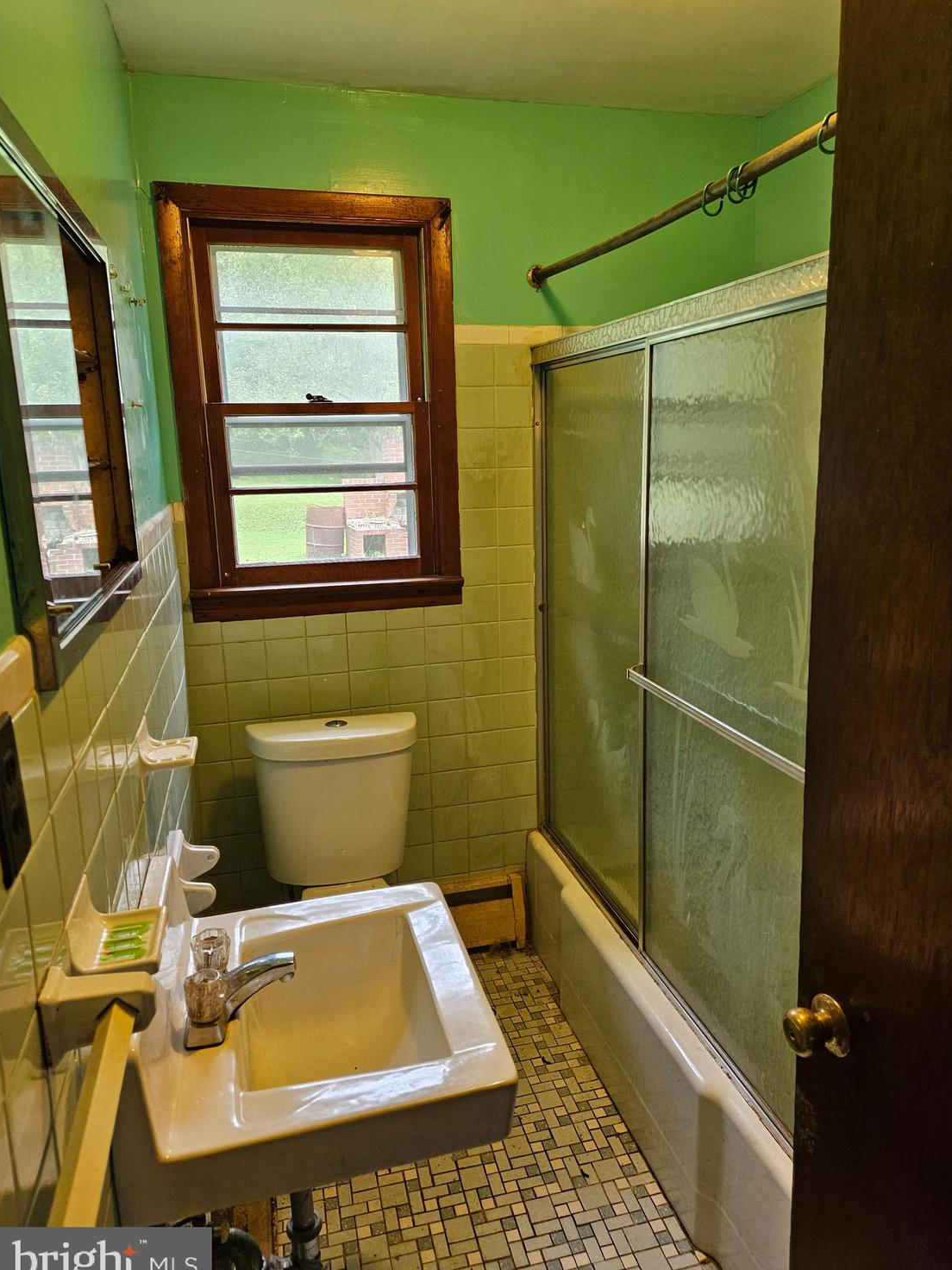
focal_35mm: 24
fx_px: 880
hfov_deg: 56.8
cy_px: 635
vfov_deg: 71.6
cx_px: 493
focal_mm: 5.4
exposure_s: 1/120
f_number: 1.8
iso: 320
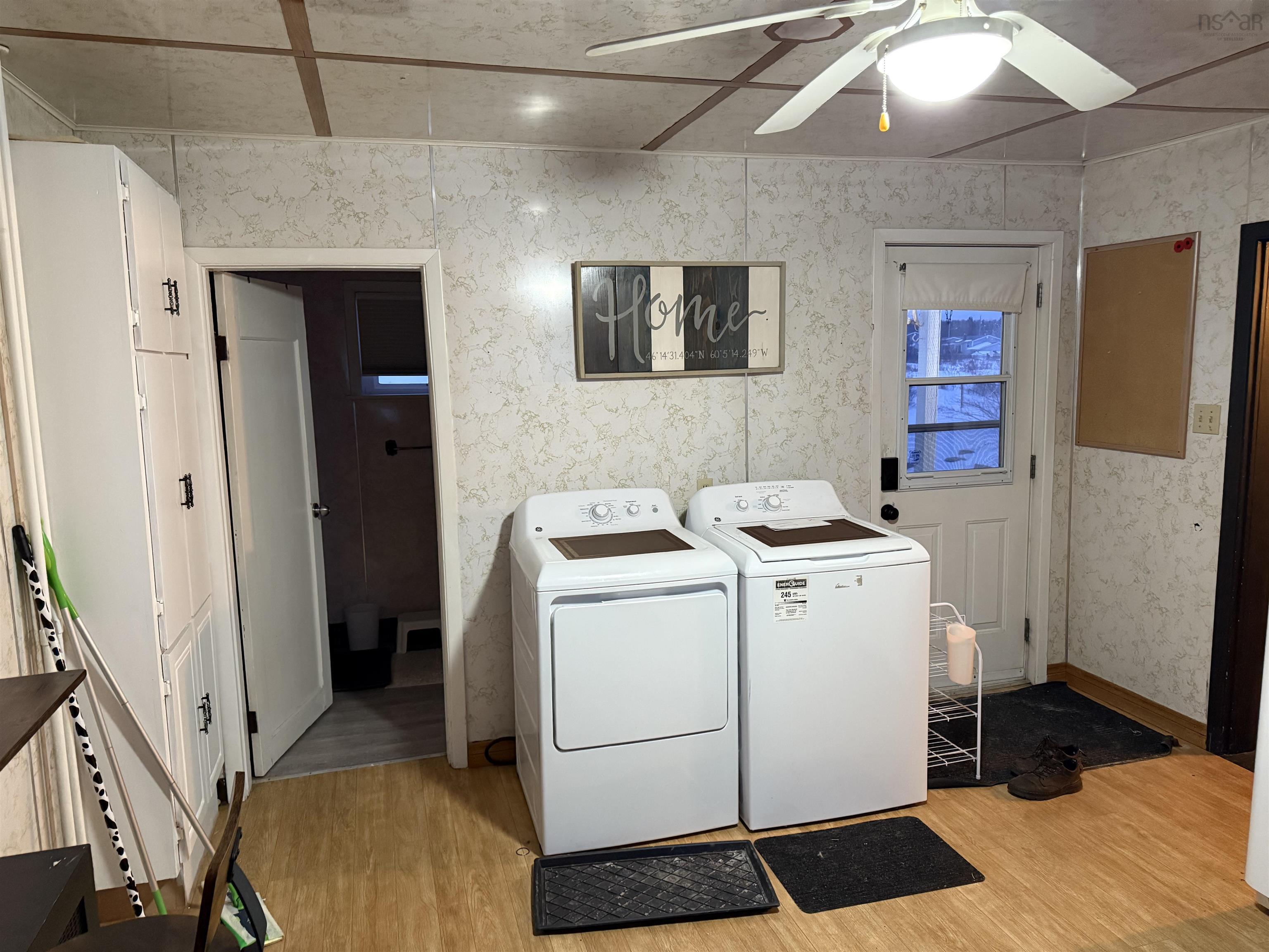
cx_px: 634
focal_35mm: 24
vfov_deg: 56.8
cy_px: 476
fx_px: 880
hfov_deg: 71.6
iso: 800
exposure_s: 1/60
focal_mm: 6.76
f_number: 1.78
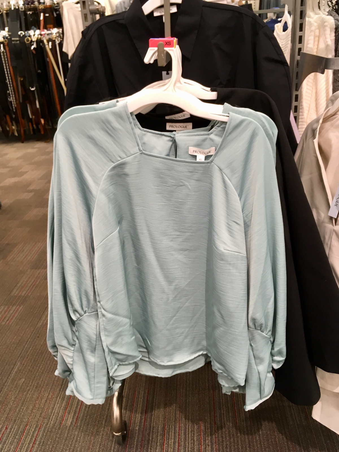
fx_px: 379
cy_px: 226
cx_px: 170
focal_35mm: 29
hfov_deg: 48.2
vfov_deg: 61.7
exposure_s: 1/30
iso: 64
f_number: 2.2
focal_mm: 4.15
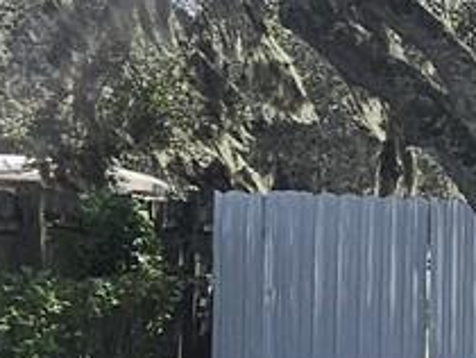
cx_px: 1183
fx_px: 1363
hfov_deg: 13.5
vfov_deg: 14.9
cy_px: 299
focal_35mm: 99
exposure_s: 1/1314
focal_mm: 2.2
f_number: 2.2
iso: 50
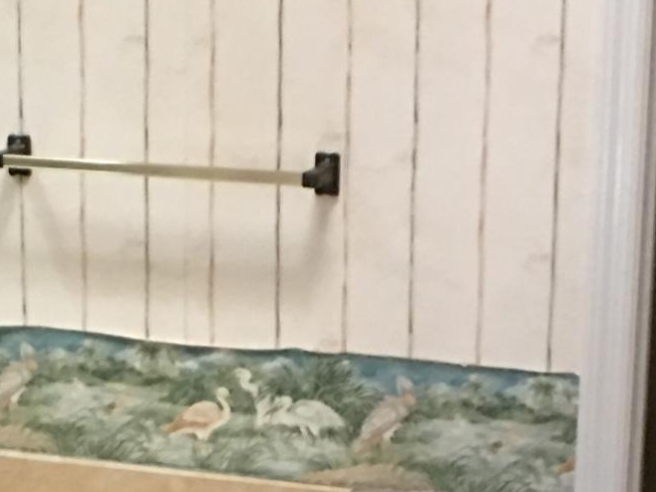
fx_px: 2521
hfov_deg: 14.8
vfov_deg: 11.1
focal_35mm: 133
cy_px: 331
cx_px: 440
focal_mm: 4.15
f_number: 2.2
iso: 100
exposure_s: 1/15
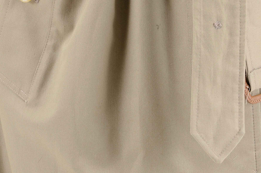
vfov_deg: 4.2
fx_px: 2330
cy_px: -2
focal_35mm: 322
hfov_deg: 6.4
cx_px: 183
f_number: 7.1
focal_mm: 105
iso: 160
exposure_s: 1/80
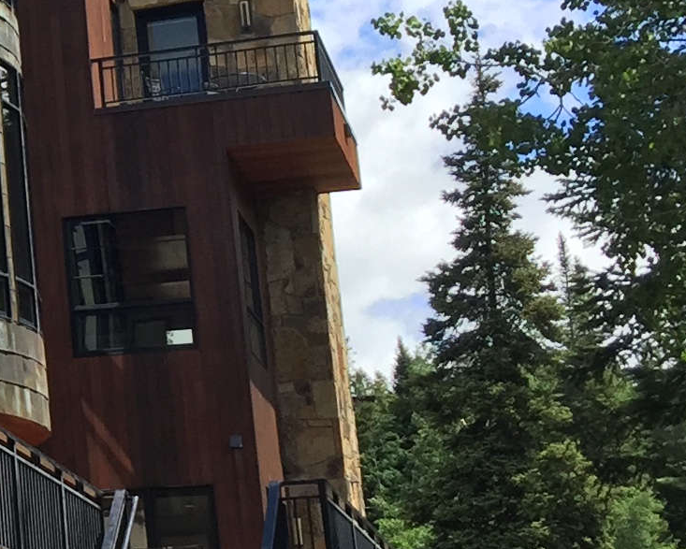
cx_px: -633
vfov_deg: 12.2
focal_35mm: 126
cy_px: 109
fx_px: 2559
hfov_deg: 13.4
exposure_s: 1/1464
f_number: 2.2
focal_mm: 4.15
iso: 32
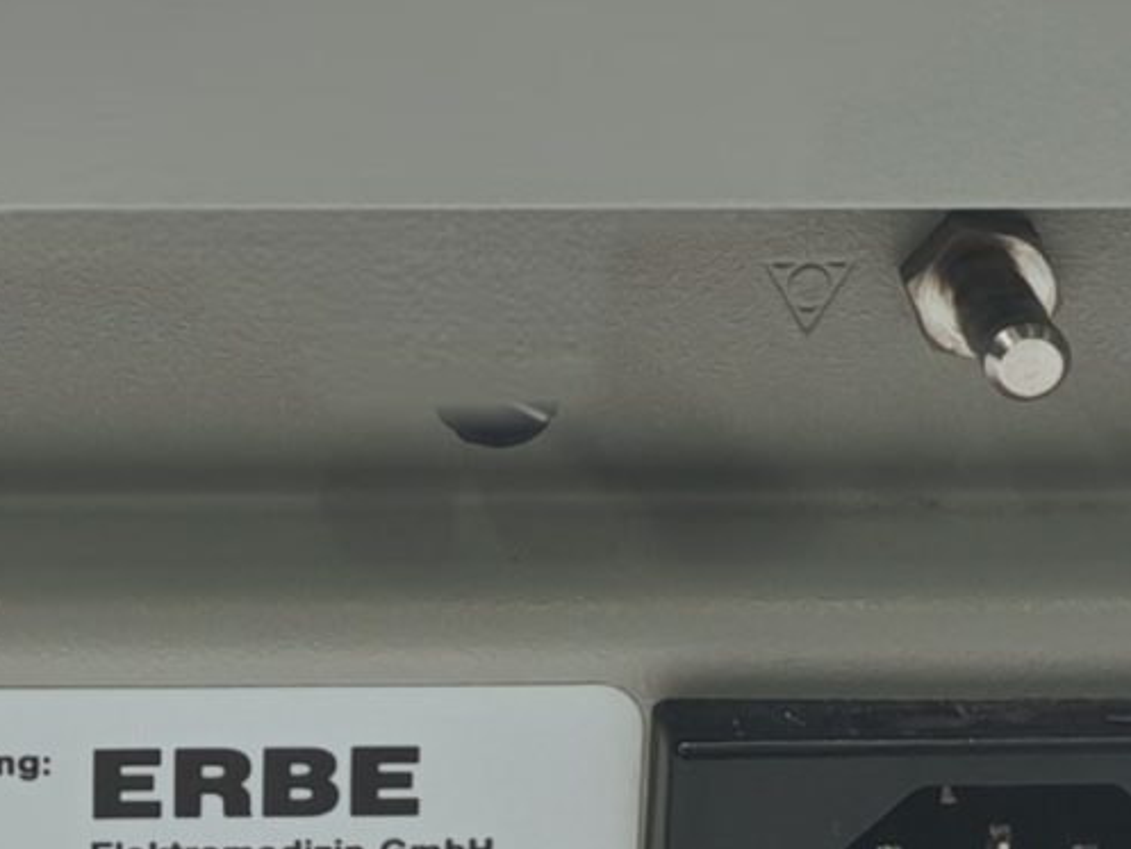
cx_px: -196
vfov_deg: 10.4
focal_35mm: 139
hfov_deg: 13.8
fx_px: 4543
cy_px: -369
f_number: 2
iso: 100
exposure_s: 1/100
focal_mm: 6.83
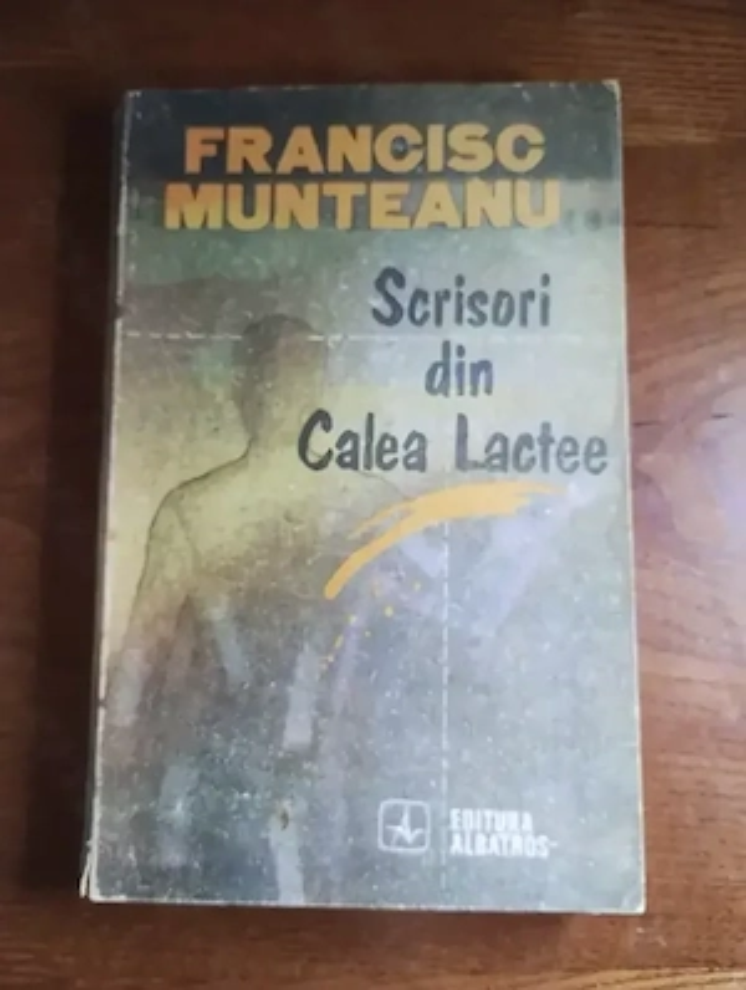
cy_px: 495
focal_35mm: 28
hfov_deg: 49.9
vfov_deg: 63.4
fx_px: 802
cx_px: 373
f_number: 1.8
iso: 2347
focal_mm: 4.27
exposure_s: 1/20
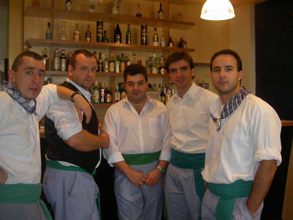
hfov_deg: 47.9
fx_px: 330
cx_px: 146
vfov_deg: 36.8
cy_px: 110
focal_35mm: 39
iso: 100
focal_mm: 8
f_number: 2.8
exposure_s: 1/59.5
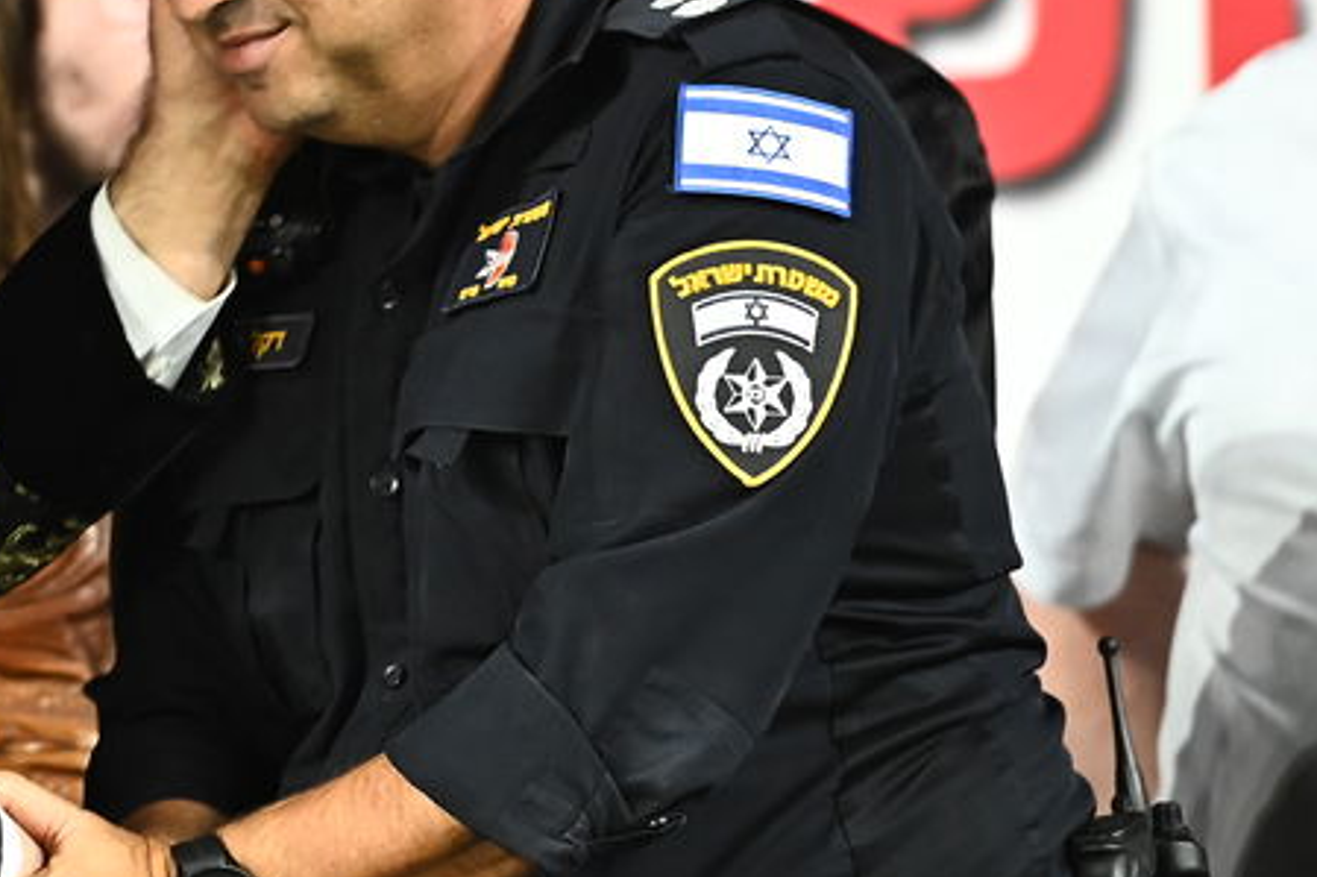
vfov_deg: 2.2
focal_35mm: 624
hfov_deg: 3.3
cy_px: 79
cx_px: -100
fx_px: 22818
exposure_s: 1/160
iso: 3200
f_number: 5
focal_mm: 200
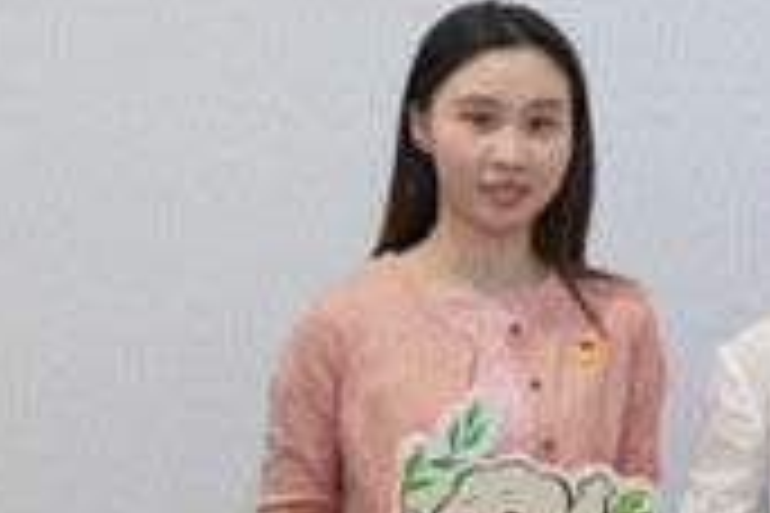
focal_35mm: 344
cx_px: 815
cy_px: 202
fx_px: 7357
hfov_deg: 6.0
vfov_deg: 4.0
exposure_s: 1/40
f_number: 8
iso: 2500
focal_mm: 98
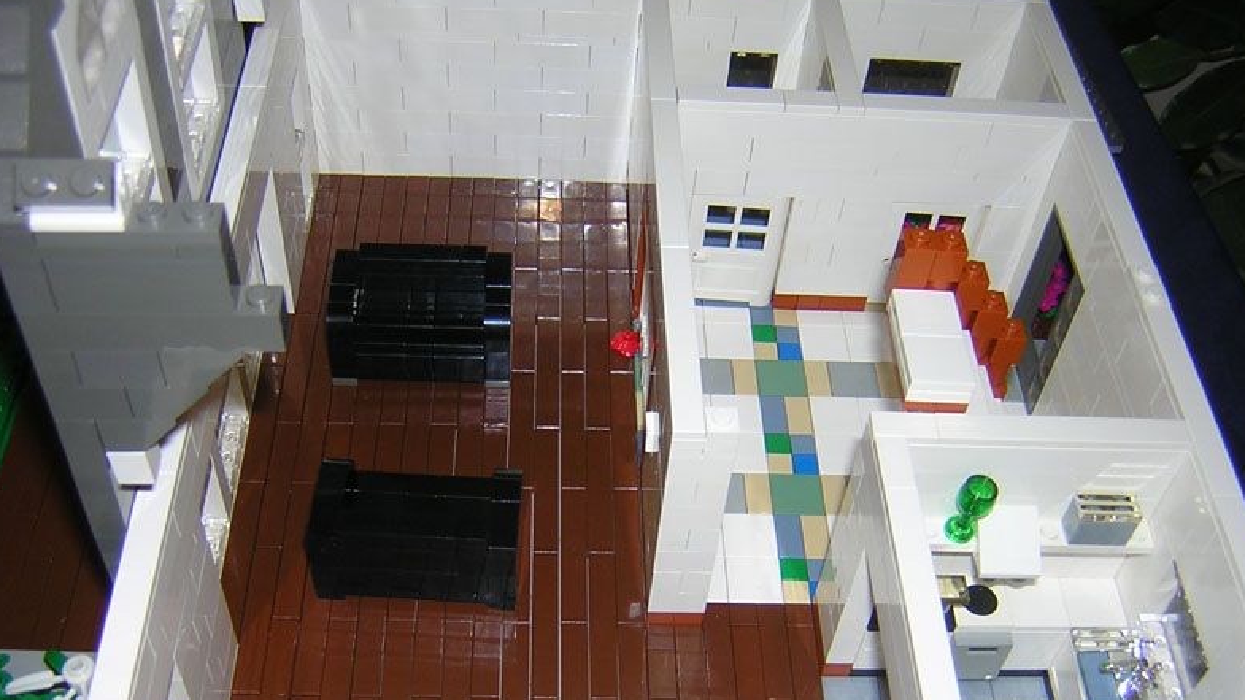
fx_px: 1320
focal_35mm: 40
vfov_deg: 29.5
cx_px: 626
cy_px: 459
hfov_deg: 50.5
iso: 100
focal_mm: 4.7
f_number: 2.6
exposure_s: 1/60.1
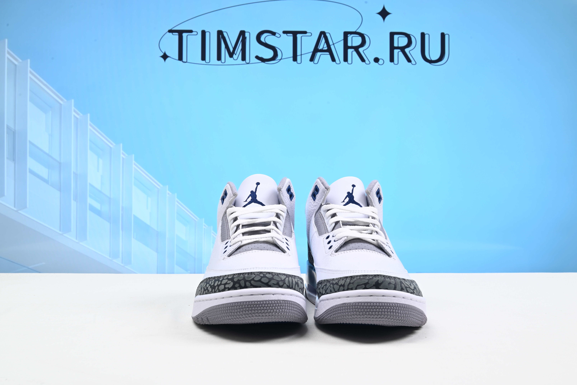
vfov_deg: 35.1
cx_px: 288
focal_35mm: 38
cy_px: 192
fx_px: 609
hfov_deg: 50.7
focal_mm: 38
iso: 100
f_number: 16
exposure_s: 1/2
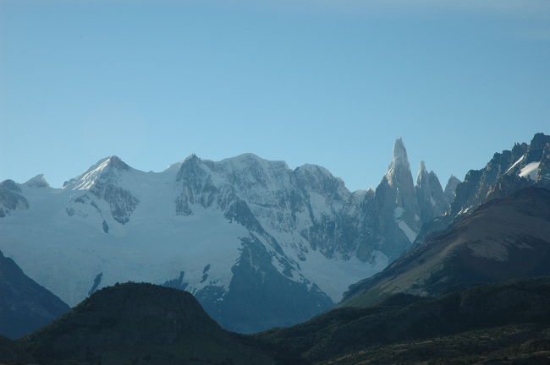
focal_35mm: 105
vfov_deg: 13.0
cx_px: 275
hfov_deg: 19.5
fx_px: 1603
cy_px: 182
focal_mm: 70
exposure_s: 1/640
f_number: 13
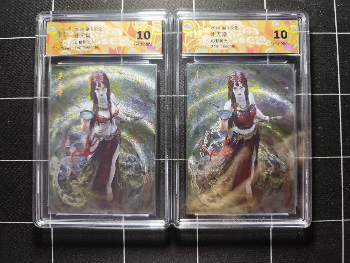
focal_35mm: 23
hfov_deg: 73.9
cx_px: 175
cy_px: 132
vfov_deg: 58.9
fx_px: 233
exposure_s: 1/50
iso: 500
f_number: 1.65
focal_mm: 6.14
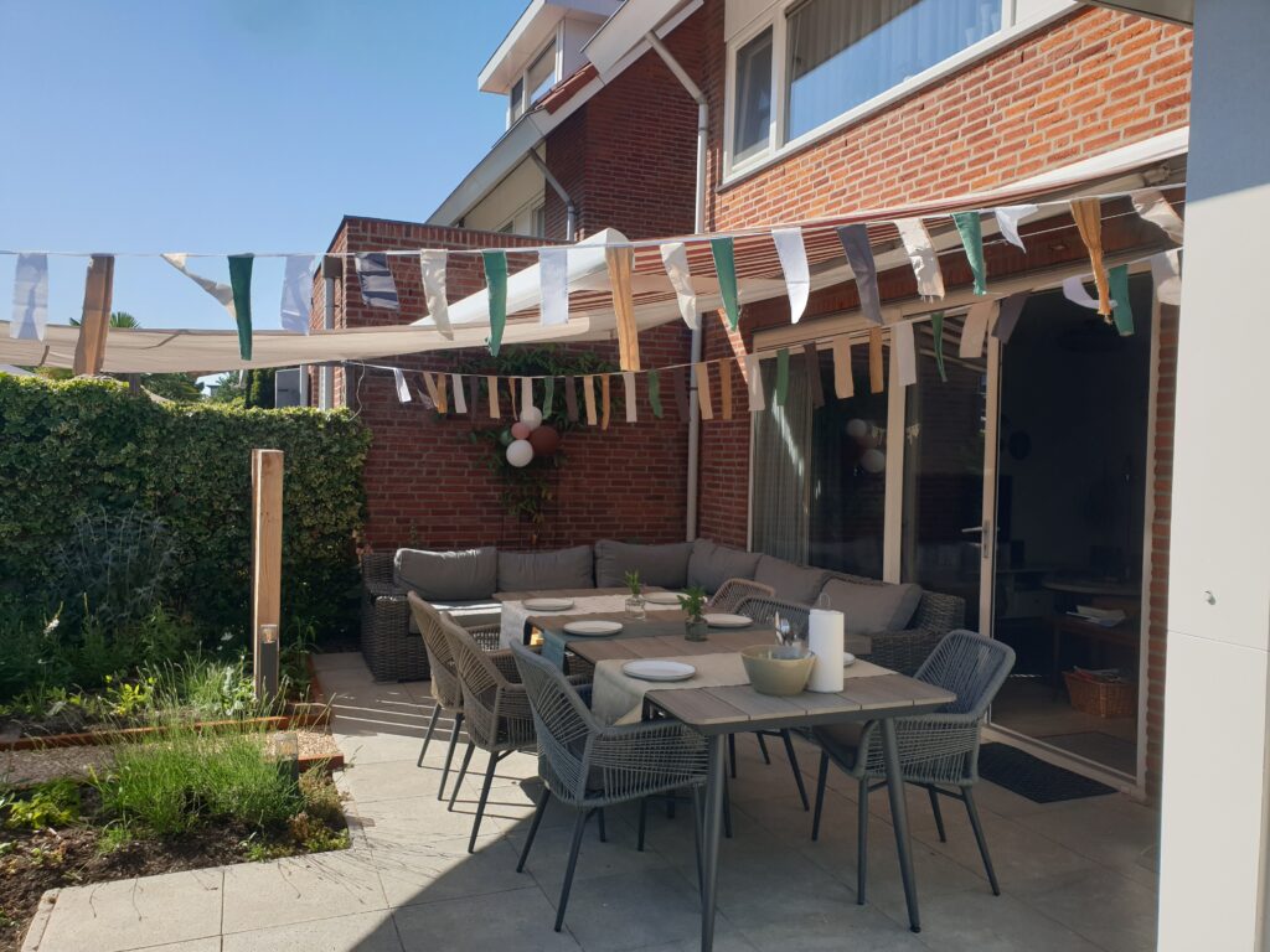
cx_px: 635
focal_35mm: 26
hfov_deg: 67.3
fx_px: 954
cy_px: 476
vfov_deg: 53.1
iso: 50
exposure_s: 1/1099
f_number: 2.4
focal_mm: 4.3
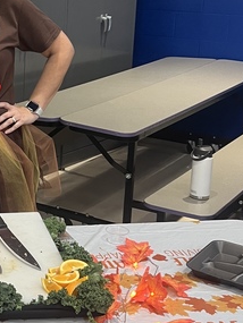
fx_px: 683
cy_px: 125
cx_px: -83
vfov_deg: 26.6
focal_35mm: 73
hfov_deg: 18.6
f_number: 1.5
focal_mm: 5.7
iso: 125
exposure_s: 1/60
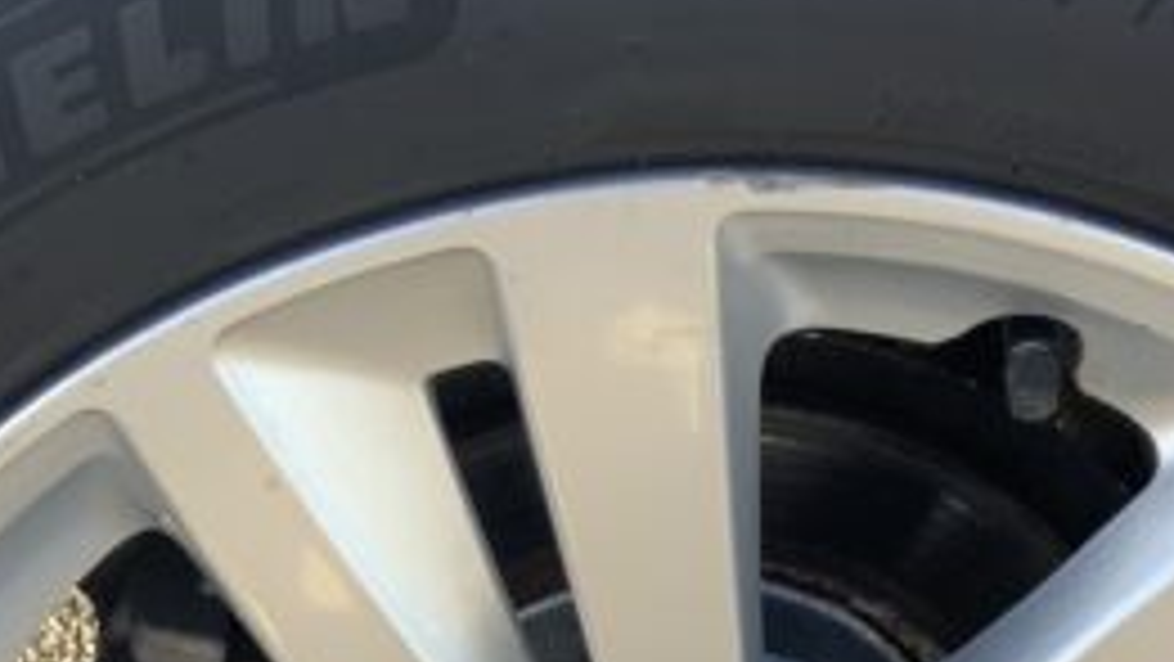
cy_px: 883
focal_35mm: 97
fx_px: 3021
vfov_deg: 12.1
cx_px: 688
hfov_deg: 22.0
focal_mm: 3
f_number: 1.8
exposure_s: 1/201
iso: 16
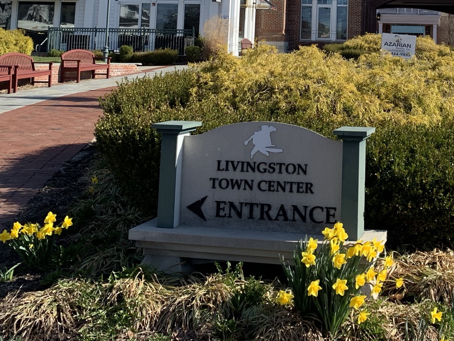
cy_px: -12
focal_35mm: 54
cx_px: 367
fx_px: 708
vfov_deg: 25.5
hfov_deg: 34.4
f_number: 1.8
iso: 25
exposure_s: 1/1332
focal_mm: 4.25
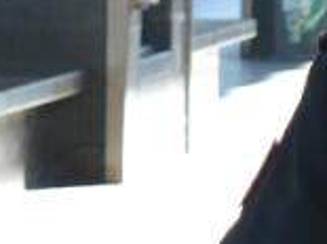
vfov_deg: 3.5
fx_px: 4012
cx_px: 985
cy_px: 53
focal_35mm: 425
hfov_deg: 4.5
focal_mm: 38
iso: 400
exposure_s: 1/160
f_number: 4.8
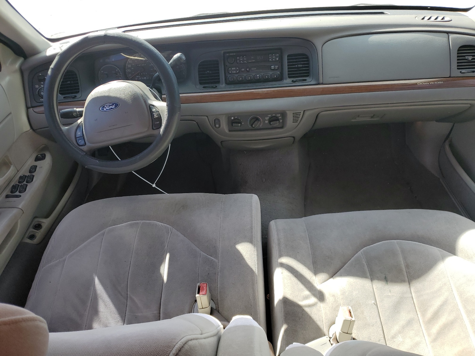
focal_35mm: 26
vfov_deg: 53.1
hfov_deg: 67.3
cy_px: 178
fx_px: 357
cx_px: 238
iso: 50
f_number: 1.5
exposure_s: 1/526
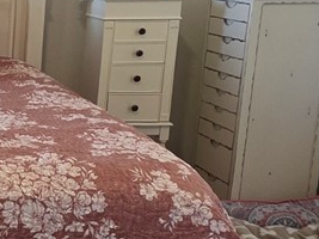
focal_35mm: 78
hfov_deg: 19.1
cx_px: -252
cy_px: 111
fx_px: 718
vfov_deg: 18.9
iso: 160
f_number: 1.9
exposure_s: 1/60
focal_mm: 2.2
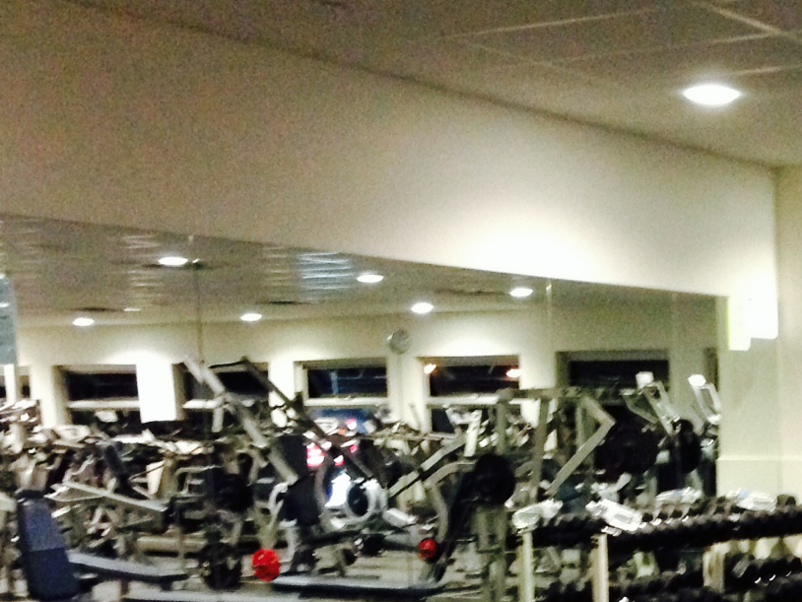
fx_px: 1924
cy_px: 721
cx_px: 832
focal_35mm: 83
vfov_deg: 17.0
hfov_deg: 22.5
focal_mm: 4.12
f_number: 2.4
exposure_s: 1/15
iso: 500
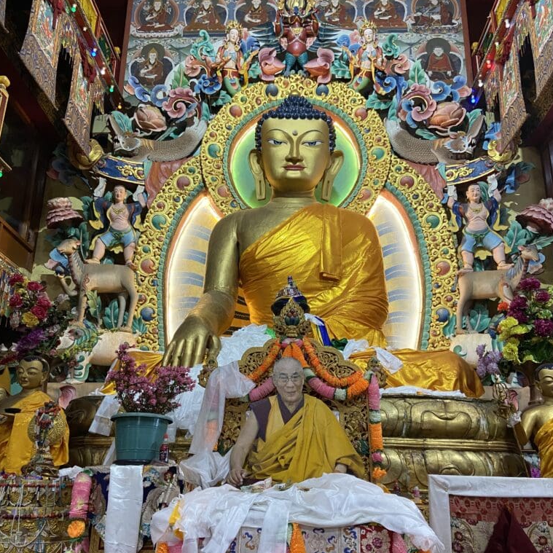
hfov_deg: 52.5
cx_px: 275
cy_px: 325
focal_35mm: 31
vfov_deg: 52.3
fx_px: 560
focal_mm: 4.25
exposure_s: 1/50
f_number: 1.8
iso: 250
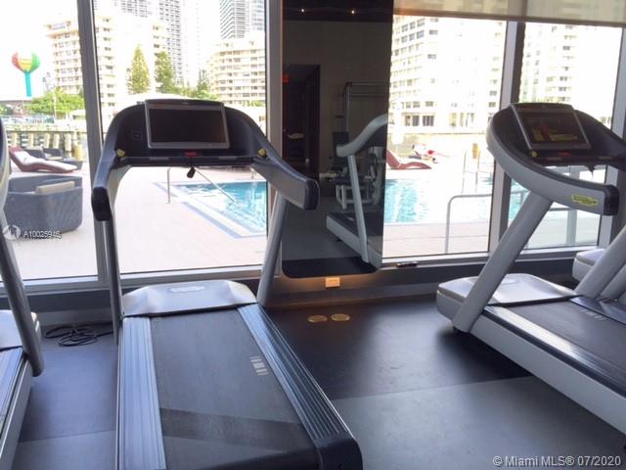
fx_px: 524
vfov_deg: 48.2
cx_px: 313
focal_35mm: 29
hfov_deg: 61.7
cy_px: 235
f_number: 2.2
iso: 32
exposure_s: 1/120
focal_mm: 4.15
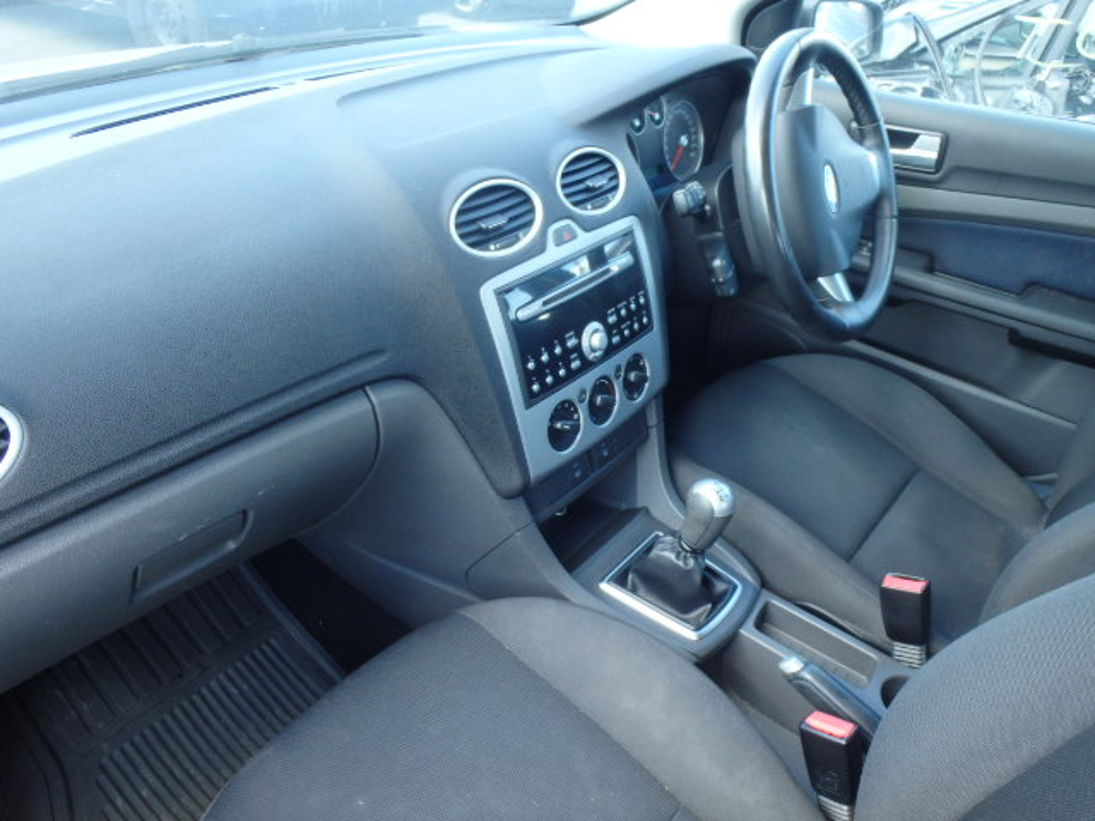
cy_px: 410
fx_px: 886
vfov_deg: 49.7
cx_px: 548
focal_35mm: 28
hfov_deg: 63.4
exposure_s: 1/40
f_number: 3.9
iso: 200
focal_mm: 5
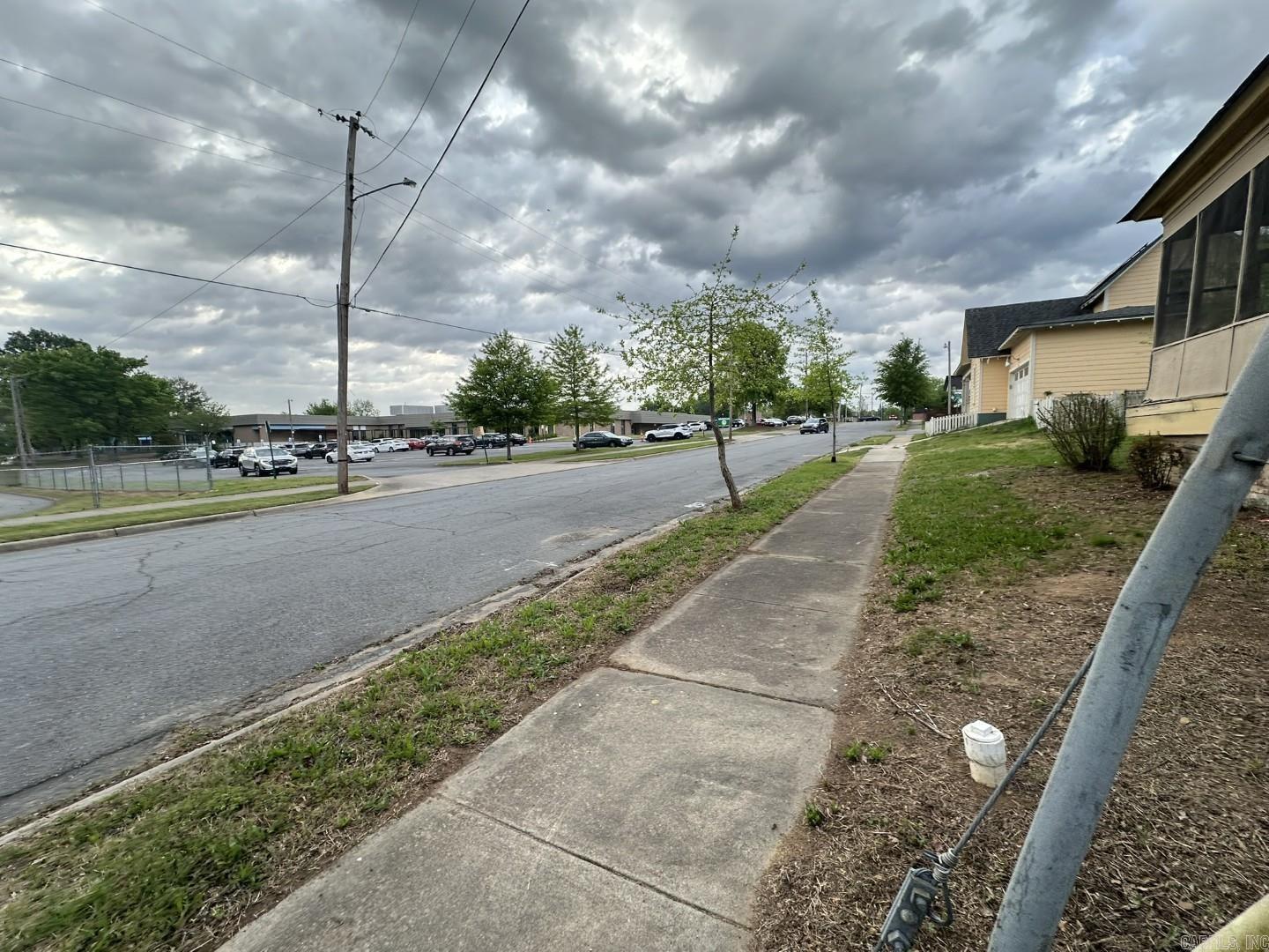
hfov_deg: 102.1
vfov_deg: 85.7
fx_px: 513
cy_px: 476
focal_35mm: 14
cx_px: 634
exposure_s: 1/244
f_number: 2.2
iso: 40
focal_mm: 2.22
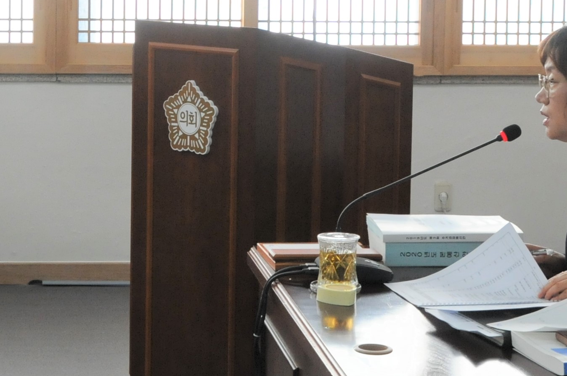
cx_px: 61
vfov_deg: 12.9
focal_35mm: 105
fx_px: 1652
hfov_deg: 19.1
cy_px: 38
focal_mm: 22
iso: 800
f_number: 6.3
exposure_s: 1/160
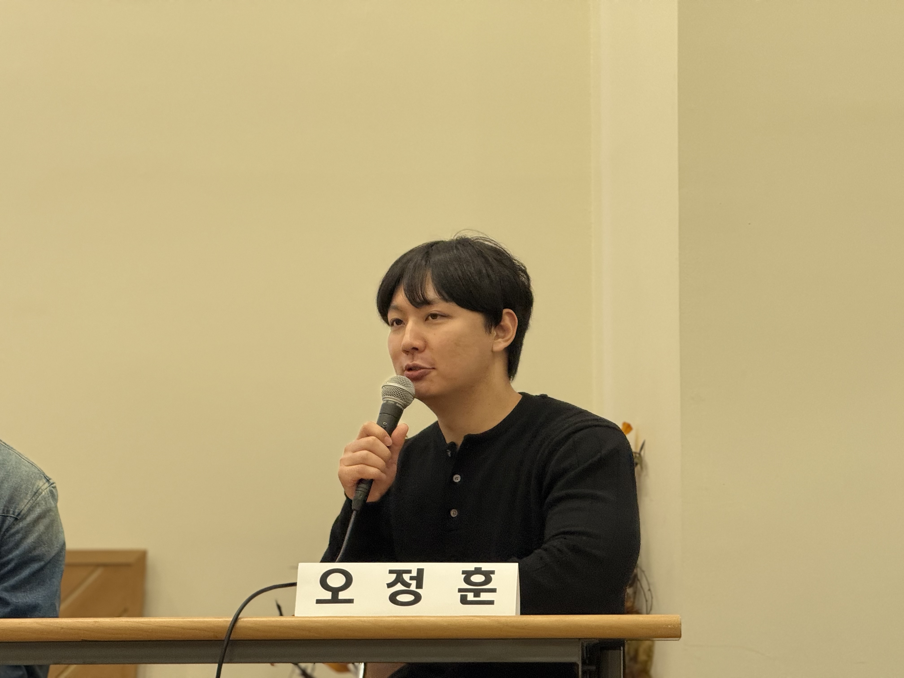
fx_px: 3134
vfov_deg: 12.3
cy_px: 339
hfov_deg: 16.4
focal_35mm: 120
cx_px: 452
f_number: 2.8
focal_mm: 15.66
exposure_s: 1/120
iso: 250
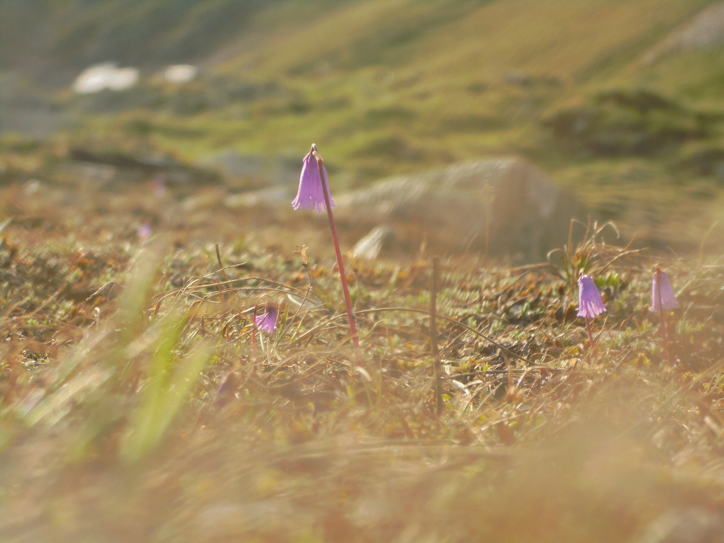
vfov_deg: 9.5
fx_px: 3263
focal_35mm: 156
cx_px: 362
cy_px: 272
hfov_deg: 12.7
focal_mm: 27.6
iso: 100
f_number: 6.5
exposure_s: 1/320
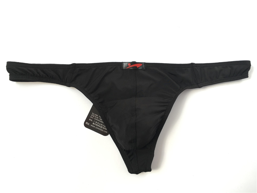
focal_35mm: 29
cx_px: 128
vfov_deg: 48.2
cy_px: 96
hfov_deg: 61.6
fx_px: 215
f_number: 2.2
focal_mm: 4.15
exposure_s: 1/100
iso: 32
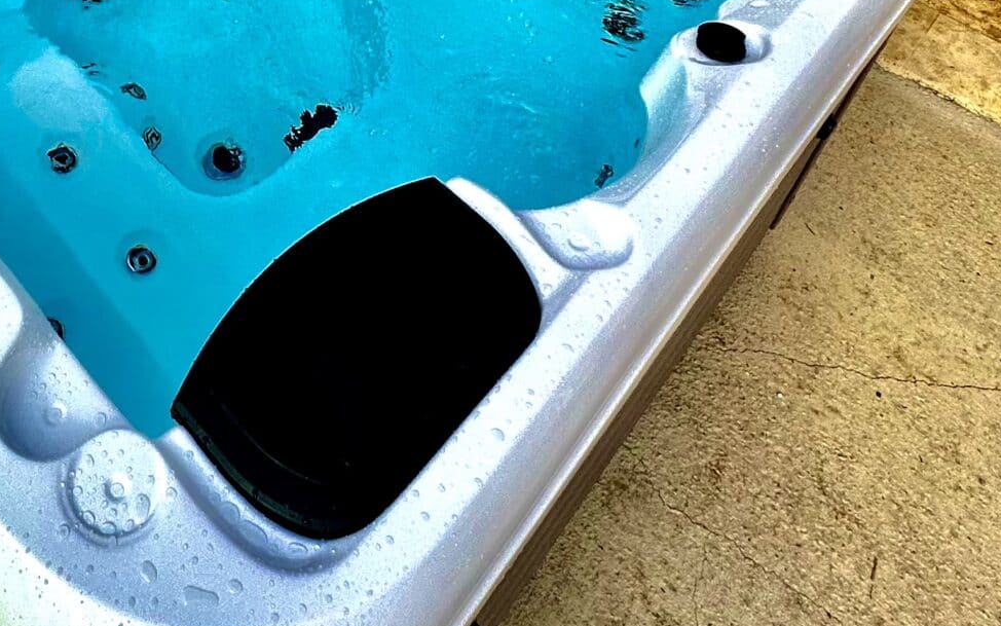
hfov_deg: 47.3
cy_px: -206
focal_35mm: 39
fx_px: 1064
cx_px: 181
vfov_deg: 27.1
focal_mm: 2.22
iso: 50
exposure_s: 1/3300
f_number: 2.2
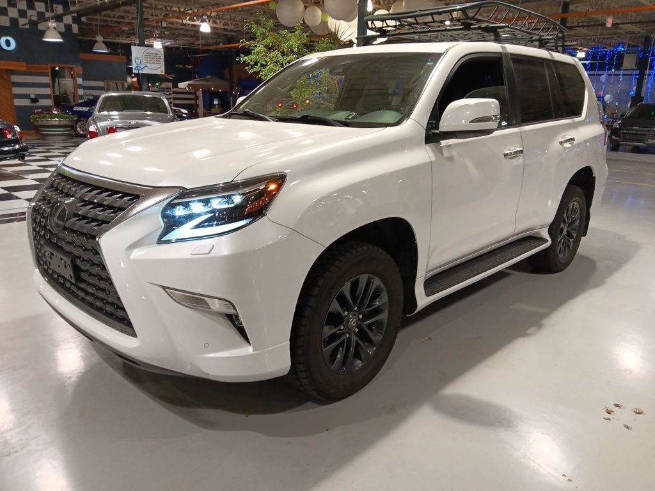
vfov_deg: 53.1
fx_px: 492
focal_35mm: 26
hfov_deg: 67.3
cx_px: 328
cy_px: 246
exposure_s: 1/33.3
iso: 334
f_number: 1.8
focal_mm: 3.98
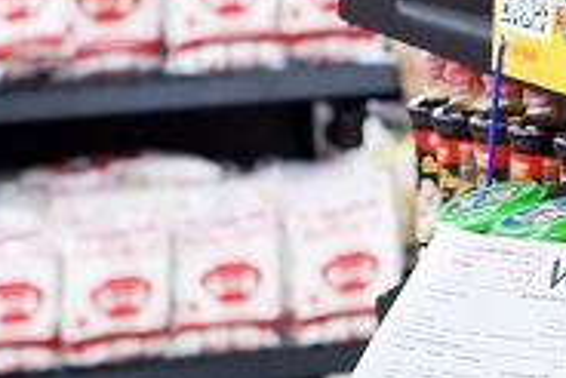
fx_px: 3619
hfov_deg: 8.9
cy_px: 306
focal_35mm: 230
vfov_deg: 6.0
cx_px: 603
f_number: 4
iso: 1000
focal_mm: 35
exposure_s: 1/75
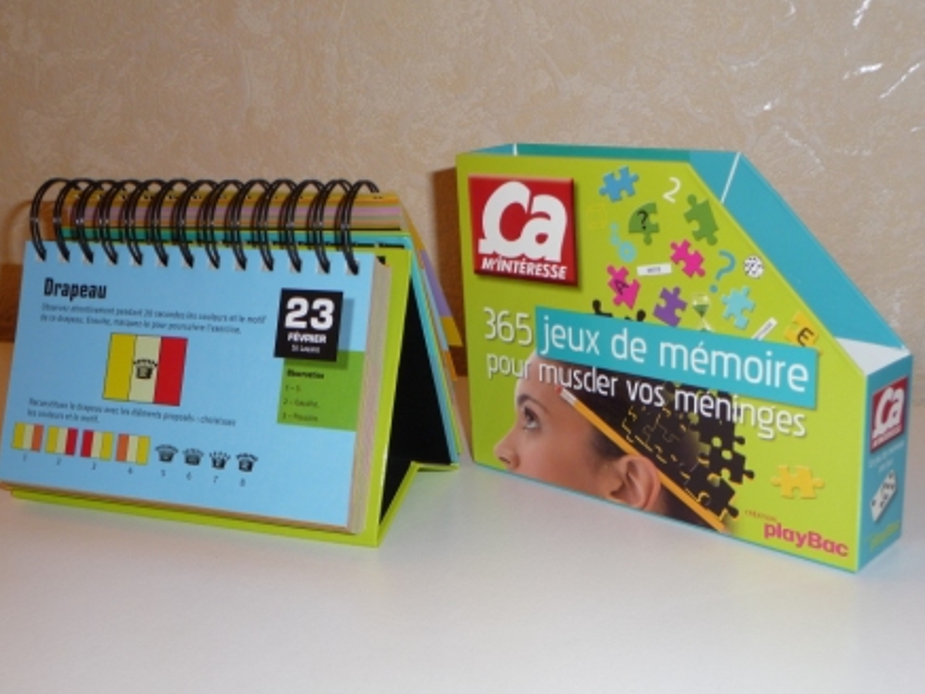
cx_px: 455
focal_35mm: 41
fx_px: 1096
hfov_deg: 45.8
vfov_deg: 35.2
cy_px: 351
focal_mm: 6.7
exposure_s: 1/30
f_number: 3.9
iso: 100
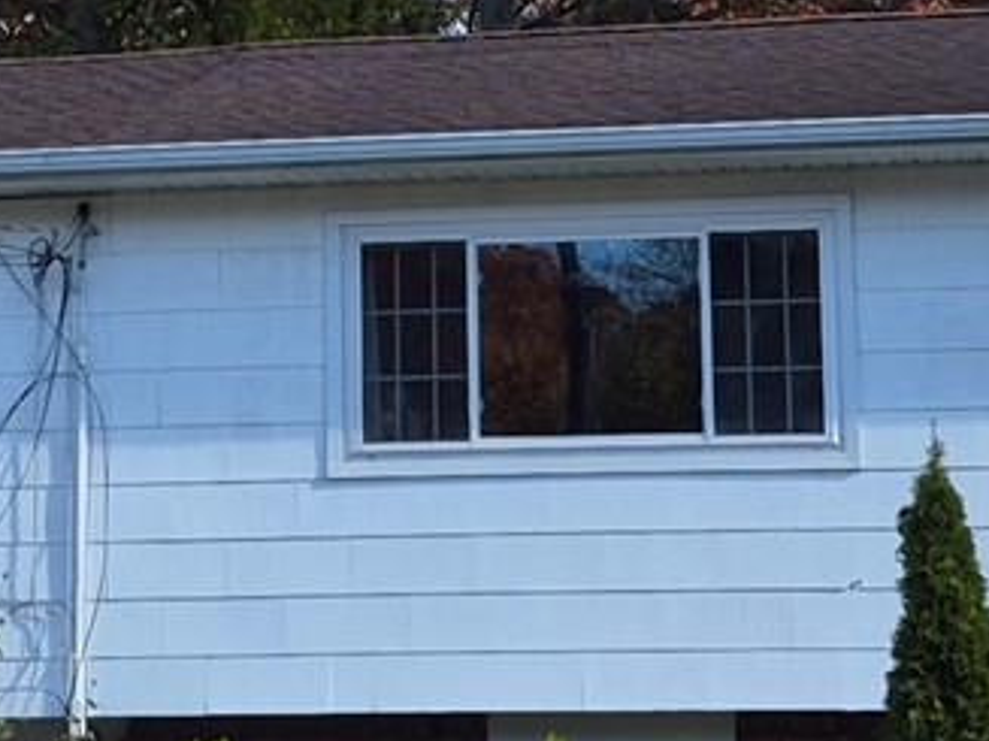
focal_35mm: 144
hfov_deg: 13.7
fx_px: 4113
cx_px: 315
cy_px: -54
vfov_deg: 10.2
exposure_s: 1/2104
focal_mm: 5.4
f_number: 1.8
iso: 80
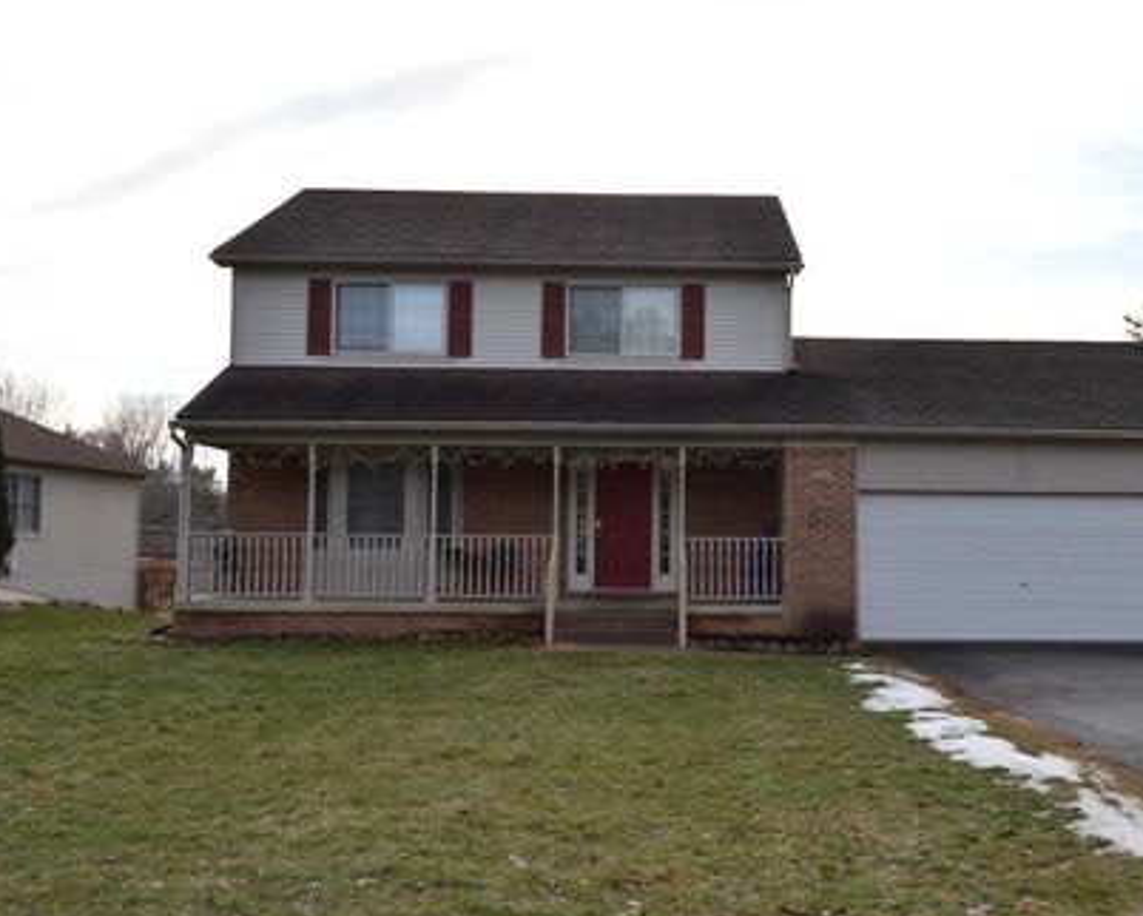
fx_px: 1185
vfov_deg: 42.3
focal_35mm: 35
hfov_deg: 51.1
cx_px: 697
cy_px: 465
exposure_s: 1/200
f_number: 8
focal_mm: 20
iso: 100
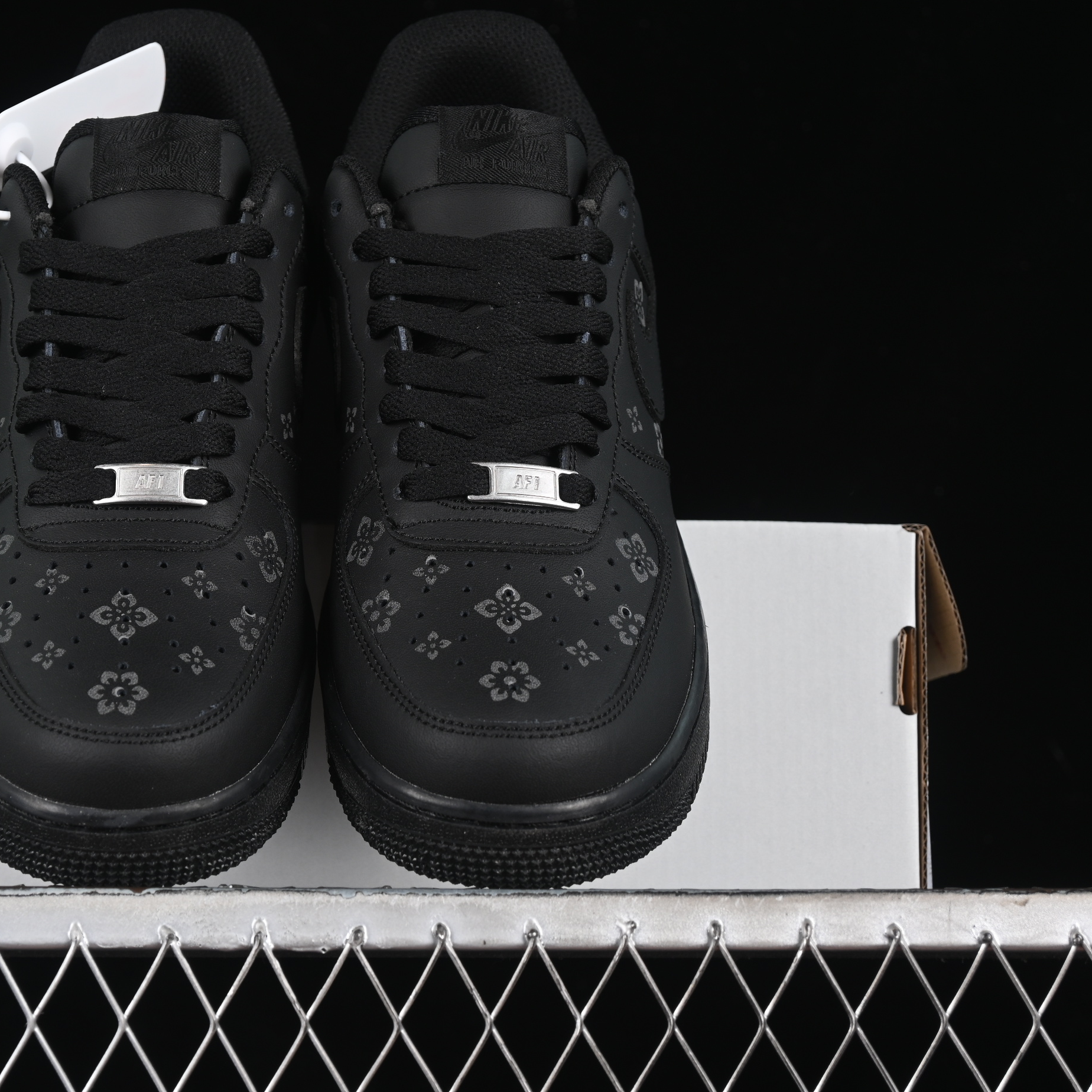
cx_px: 342
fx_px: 3426
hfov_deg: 18.0
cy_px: 546
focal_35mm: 96
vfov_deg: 18.1
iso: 160
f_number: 6.3
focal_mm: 50
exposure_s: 1/50
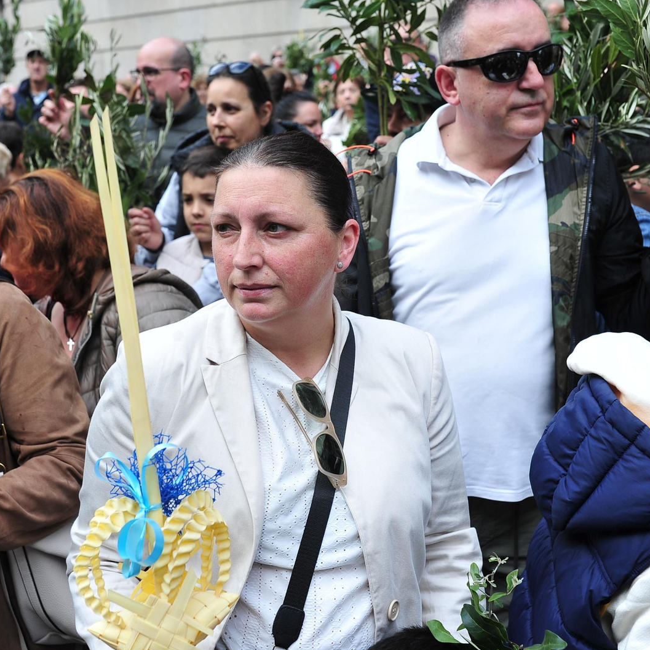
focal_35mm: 45
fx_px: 956
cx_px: 272
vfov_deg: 37.6
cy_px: 326
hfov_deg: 37.5
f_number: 5.6
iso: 400
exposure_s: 1/500
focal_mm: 35
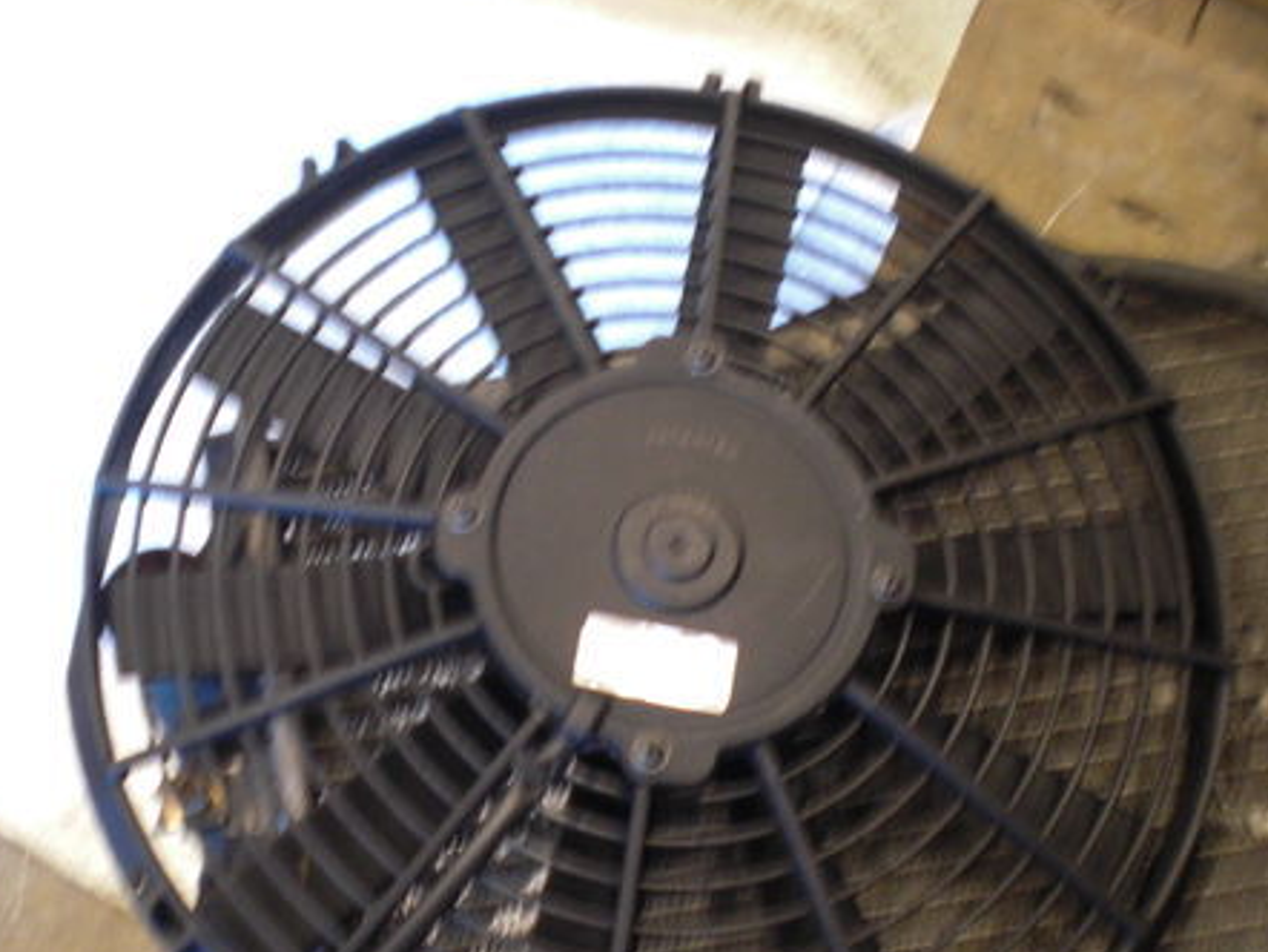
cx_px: 554
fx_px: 2016
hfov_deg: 34.9
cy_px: 625
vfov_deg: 26.5
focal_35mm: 55
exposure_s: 1/15
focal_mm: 6.3
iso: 200
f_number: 3.1
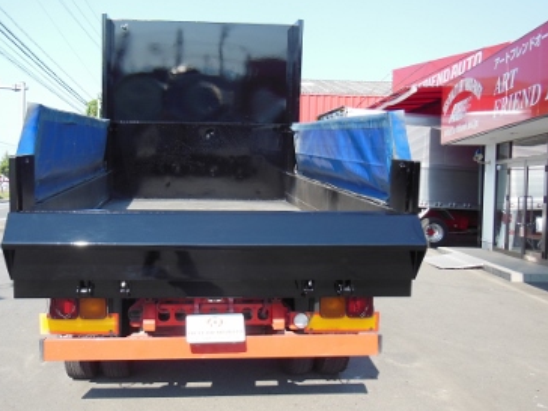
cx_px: 212
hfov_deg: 54.8
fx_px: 522
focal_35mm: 33
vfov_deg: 42.9
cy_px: 202
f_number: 3.5
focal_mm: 4.5
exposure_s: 1/400
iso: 125
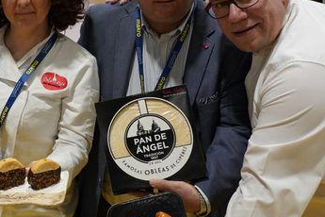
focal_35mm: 74
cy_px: 84
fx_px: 668
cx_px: 8
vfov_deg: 18.4
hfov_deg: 26.1
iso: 3200
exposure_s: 1/320
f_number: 4.5
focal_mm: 30
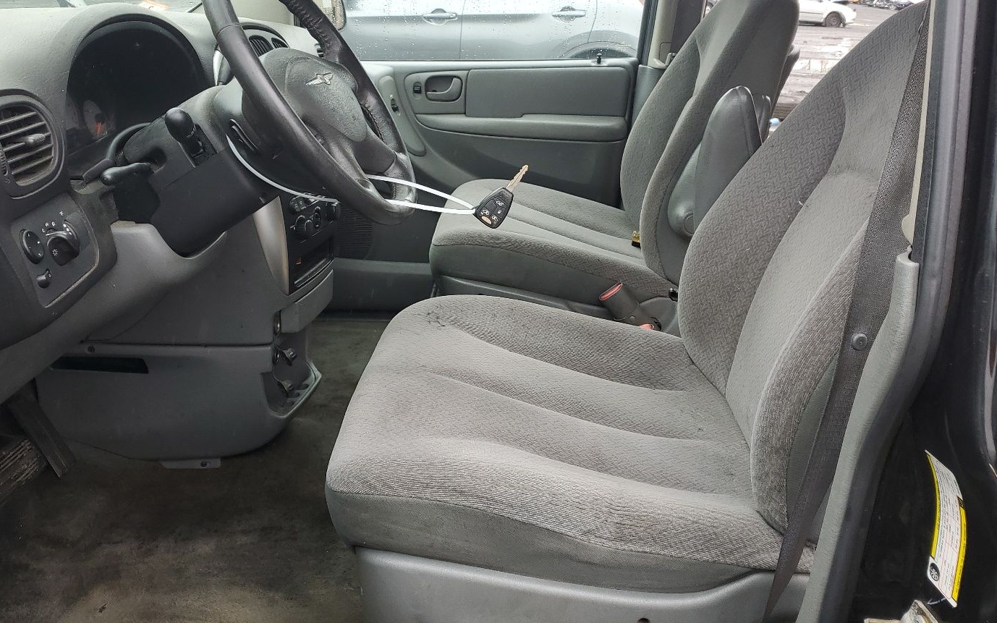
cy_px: 235
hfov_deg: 59.7
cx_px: 501
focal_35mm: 32
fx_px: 869
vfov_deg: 39.2
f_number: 1.5
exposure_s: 1/172
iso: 50
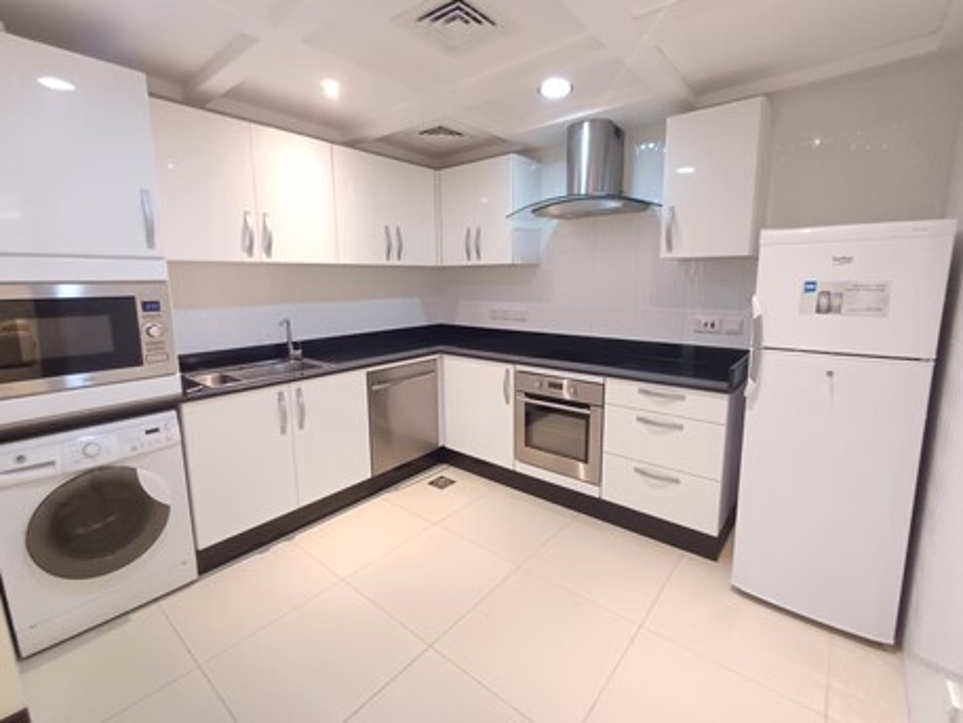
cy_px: 362
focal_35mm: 16
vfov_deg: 78.1
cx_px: 482
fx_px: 445
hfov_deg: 94.5
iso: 320
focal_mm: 1.64
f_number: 2.2
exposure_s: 1/25
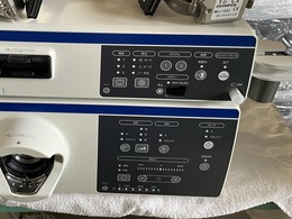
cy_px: 65
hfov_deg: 45.5
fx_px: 337
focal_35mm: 40
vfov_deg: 35.4
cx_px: 80
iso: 500
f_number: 1.6
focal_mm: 4.2
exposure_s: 1/50
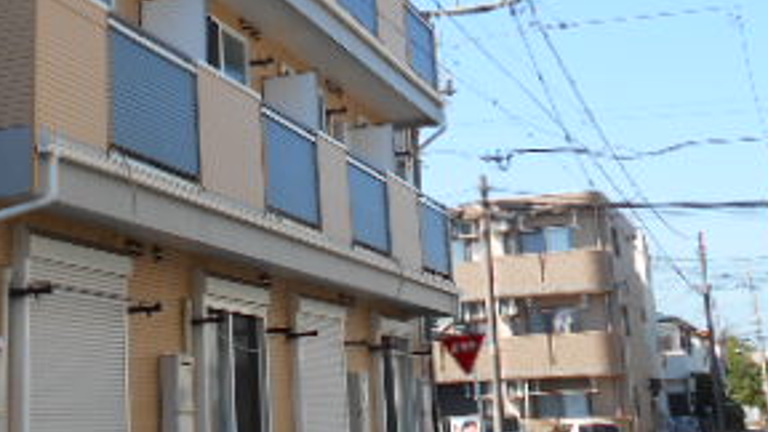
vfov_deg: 18.7
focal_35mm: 63
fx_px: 1283
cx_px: 200
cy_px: 16
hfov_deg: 32.7
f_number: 3.2
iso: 80
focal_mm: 4.6
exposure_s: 1/500
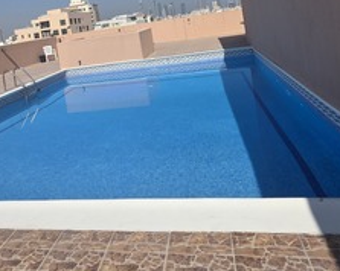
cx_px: 147
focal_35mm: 26
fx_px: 261
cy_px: 28
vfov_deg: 49.1
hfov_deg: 65.8
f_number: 1.9
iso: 40
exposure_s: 1/3873
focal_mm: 2.2
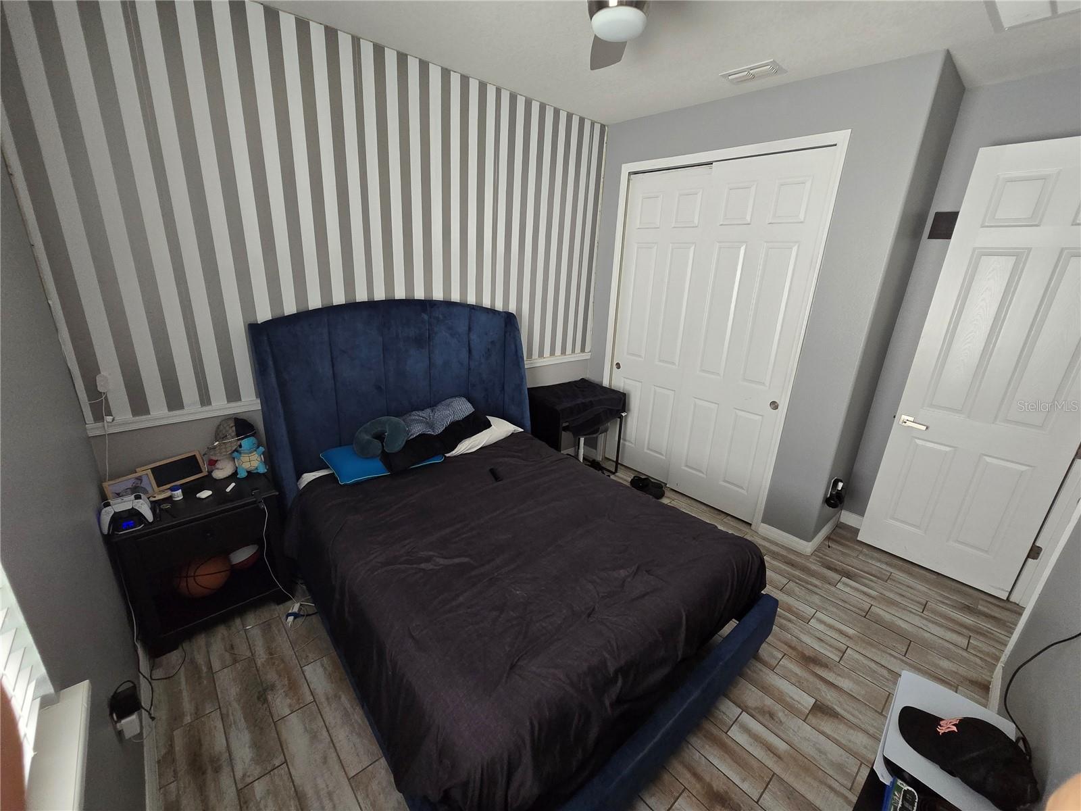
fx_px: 406
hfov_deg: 106.2
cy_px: 406
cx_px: 540
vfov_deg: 89.9
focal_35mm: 13
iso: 400
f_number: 2.2
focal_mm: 2.2
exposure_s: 1/60
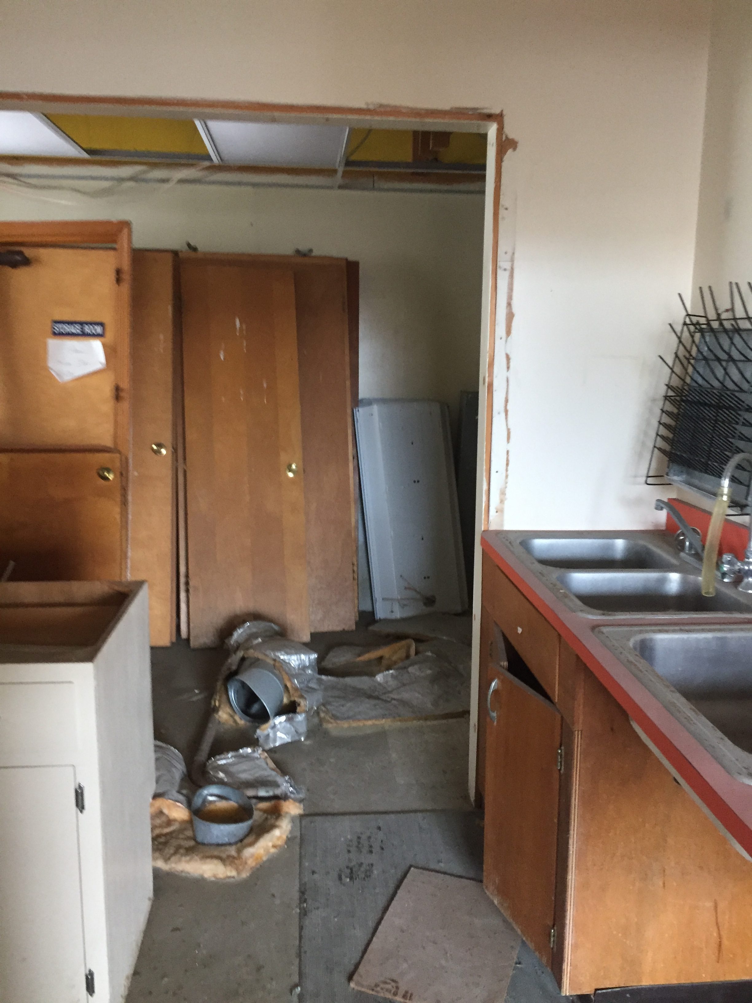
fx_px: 840
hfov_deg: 48.2
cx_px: 376
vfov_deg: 61.7
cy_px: 502
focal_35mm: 29
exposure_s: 1/30
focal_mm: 4.15
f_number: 2.2
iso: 160
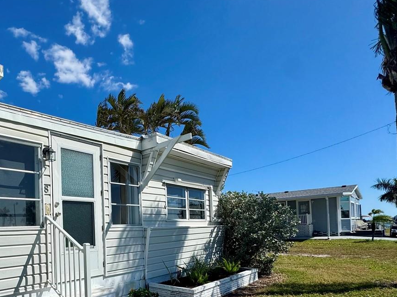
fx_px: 298
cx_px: 116
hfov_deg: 64.6
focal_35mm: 26
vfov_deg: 50.7
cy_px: 225
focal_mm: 2.22
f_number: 2.2
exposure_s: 1/4132
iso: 40
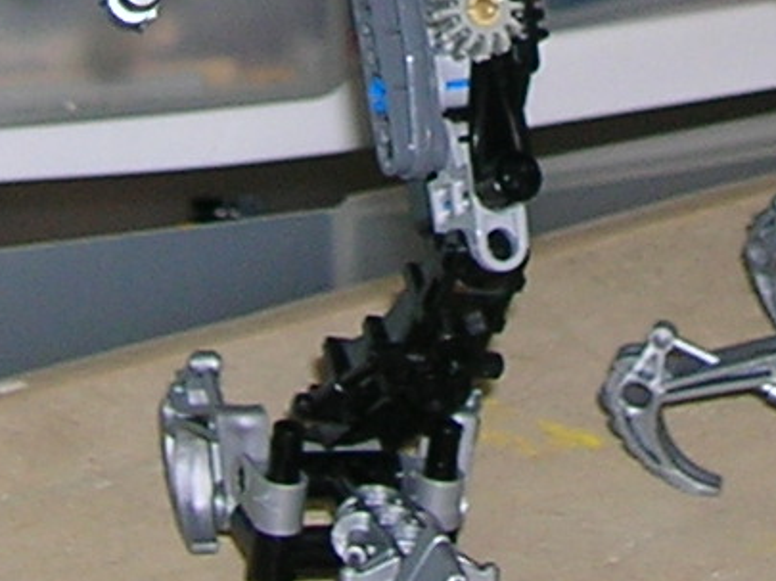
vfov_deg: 6.1
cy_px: -552
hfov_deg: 8.3
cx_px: 598
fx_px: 5308
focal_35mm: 237
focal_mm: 7
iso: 50
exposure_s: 1/60.1
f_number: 3.1
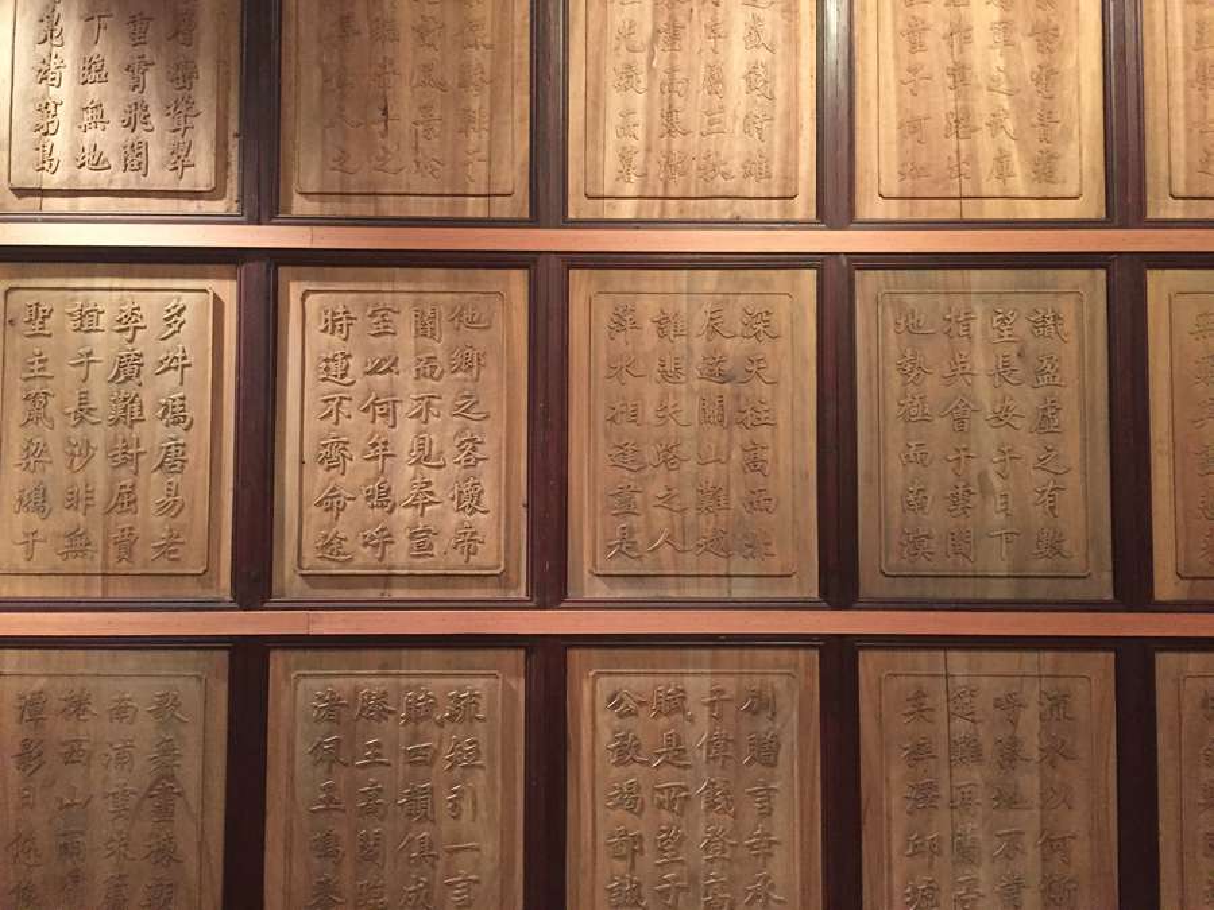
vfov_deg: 48.2
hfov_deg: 61.7
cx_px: 607
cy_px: 455
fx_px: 1017
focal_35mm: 29
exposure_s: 1/15
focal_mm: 4.15
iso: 320
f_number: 2.2
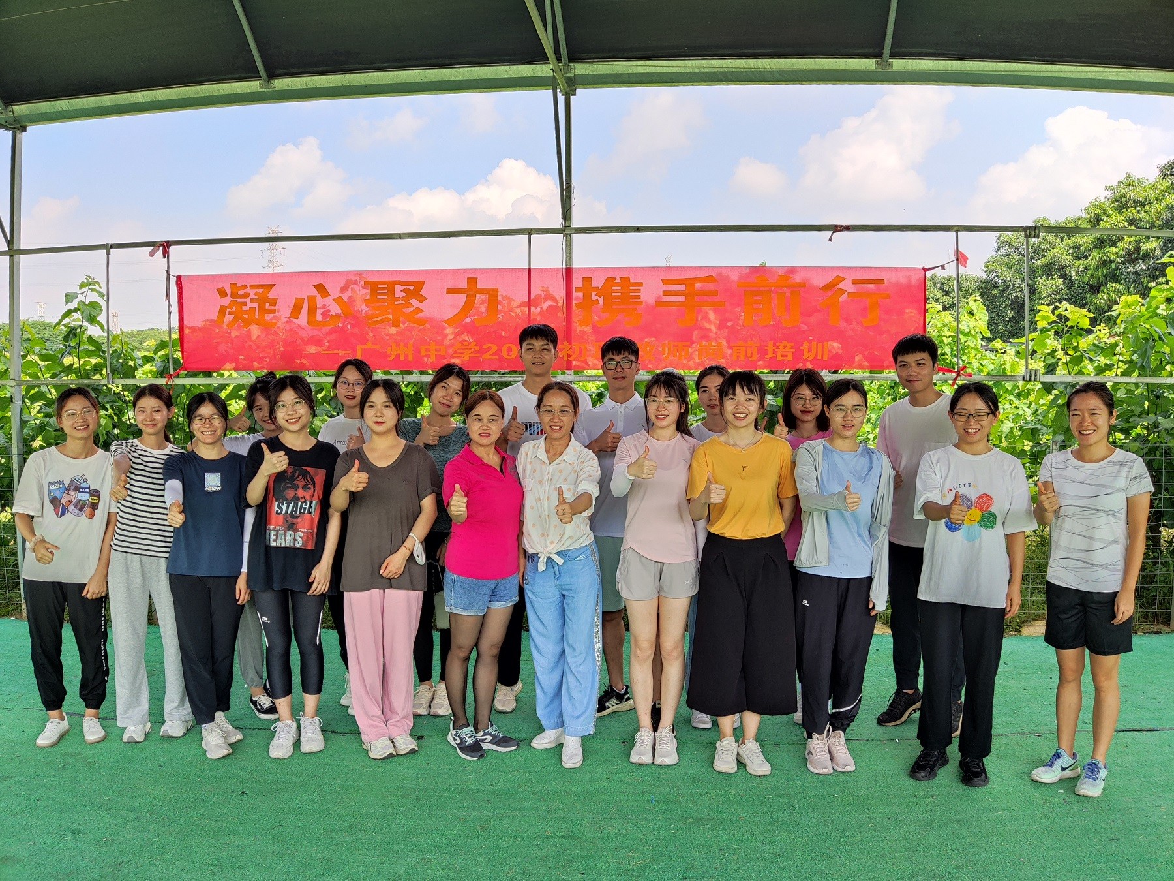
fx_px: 848
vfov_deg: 54.9
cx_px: 587
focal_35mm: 25
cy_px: 440
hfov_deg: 69.4
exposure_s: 1/200
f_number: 1.79
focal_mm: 4.71
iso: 50
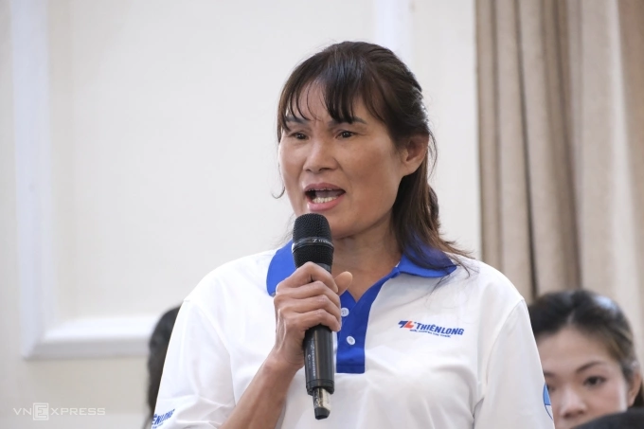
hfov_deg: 5.1
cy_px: 214
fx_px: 7189
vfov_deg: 3.4
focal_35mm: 402
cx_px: 322
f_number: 5.6
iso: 6400
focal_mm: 268.2
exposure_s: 1/85
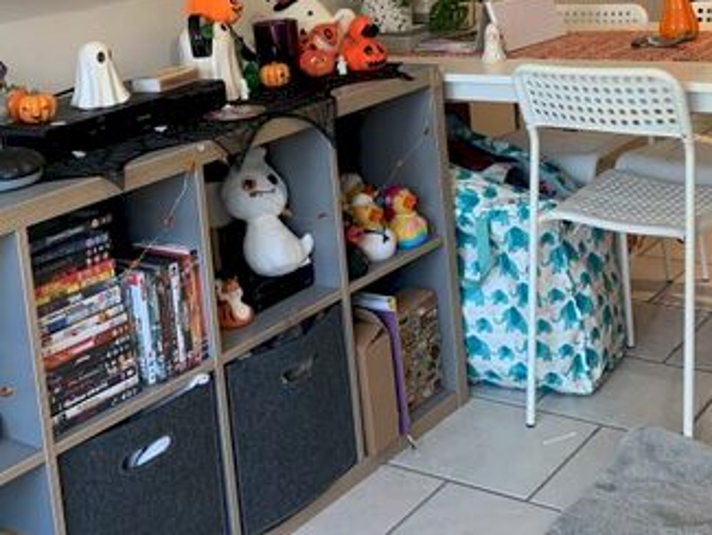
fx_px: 1152
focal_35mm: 56
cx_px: 381
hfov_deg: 34.3
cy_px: 58
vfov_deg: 25.4
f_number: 1.8
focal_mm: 4.25
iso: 100
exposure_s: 1/81
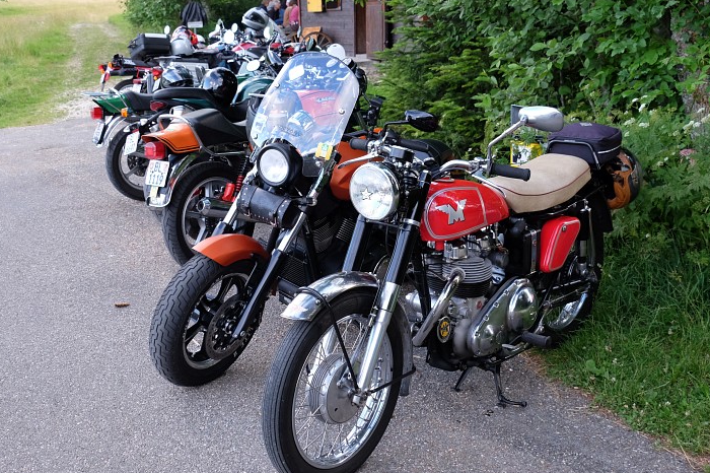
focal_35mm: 48
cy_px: 219
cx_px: 352
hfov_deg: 41.1
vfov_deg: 28.0
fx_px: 946
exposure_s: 1/220
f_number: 5.6
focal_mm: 27.9
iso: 1600
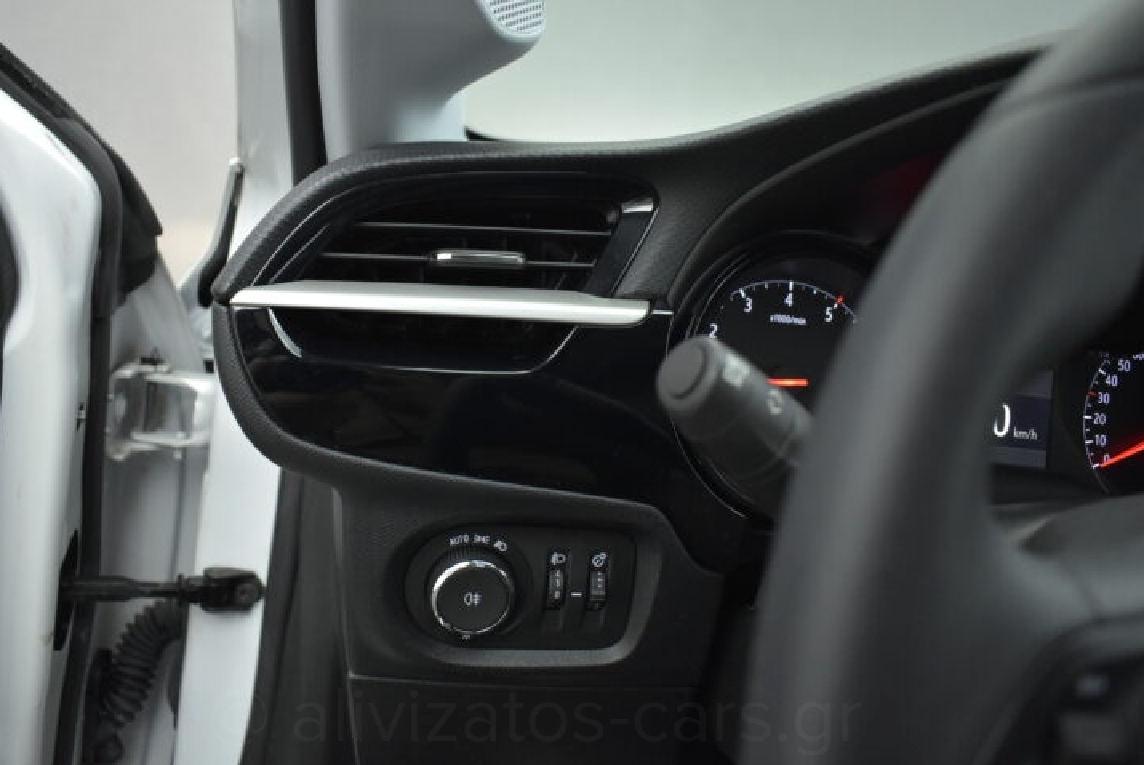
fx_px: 922
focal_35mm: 29
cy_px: 367
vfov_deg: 45.0
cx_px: 534
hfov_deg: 63.6
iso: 1600
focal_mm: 18
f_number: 3.5
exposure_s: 1/80
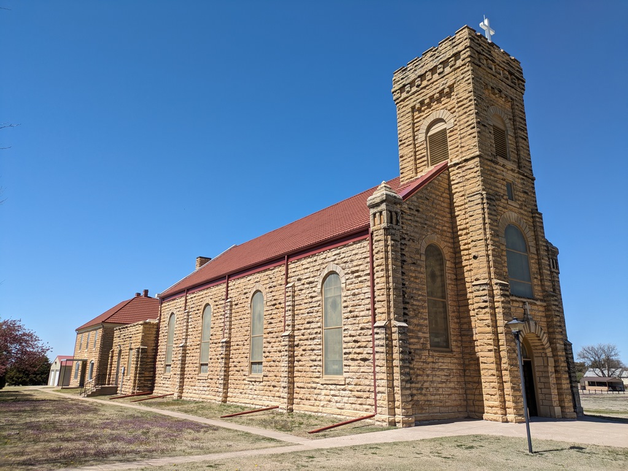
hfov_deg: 69.4
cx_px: 314
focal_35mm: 25
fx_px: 454
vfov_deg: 54.9
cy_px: 236
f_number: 1.89
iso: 43
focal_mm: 5.43
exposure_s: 1/1869
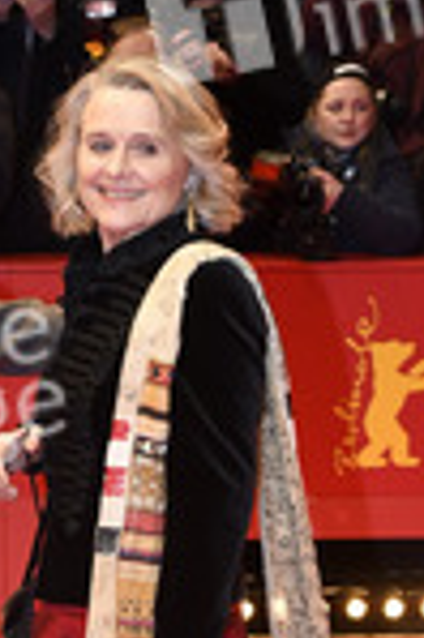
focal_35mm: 105
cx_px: -30
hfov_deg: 12.8
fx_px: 1859
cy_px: 625
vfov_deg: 19.0
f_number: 5.6
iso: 1250
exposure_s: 1/125
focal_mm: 26
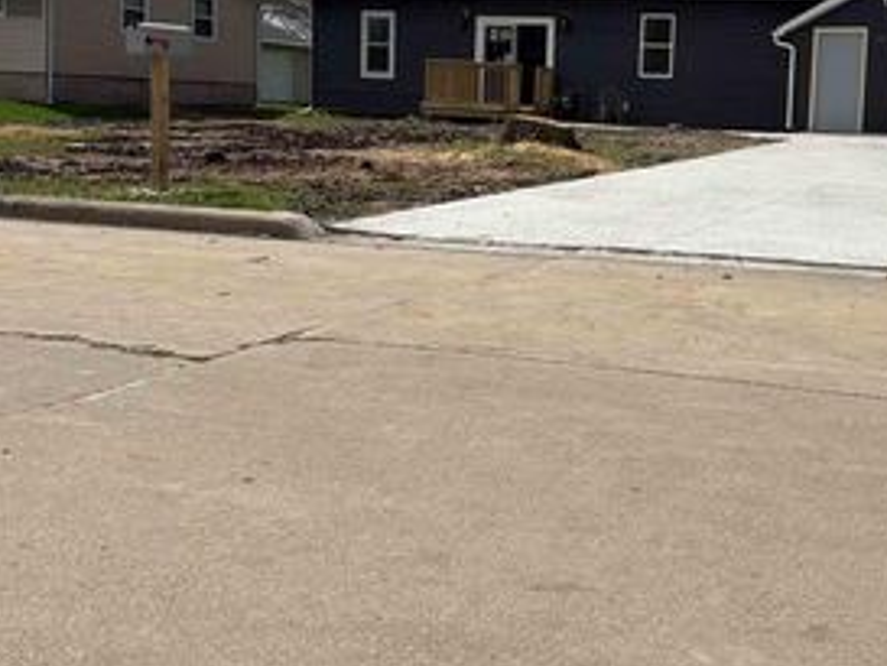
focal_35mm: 44
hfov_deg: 42.3
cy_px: 187
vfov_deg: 32.4
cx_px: 601
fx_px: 1128
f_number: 1.78
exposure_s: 1/11905
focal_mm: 6.76
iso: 80
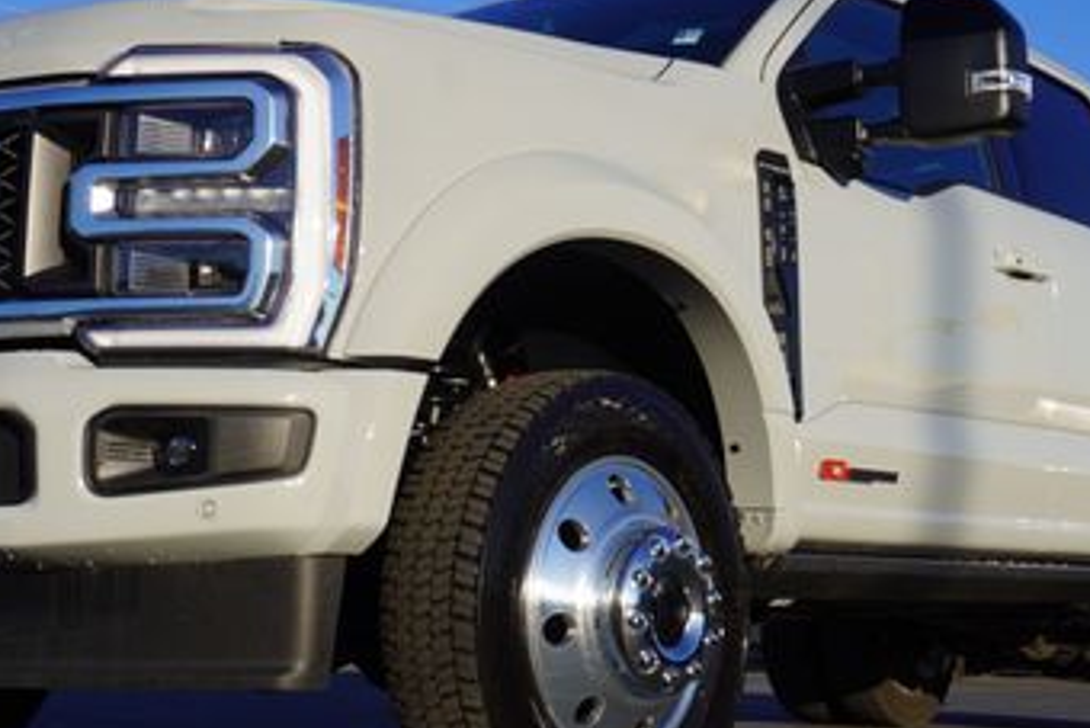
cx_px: 555
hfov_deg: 31.0
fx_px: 1967
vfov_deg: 21.0
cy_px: 362
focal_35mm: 65
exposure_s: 1/160
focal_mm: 23
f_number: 10
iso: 100
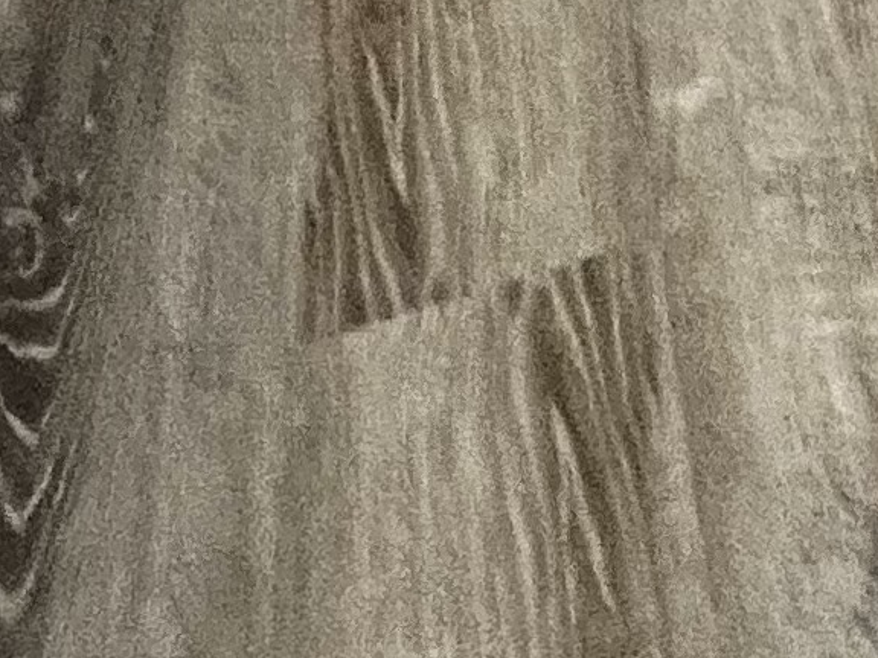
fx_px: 2308
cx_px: 1360
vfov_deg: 9.8
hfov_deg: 18.7
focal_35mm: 91
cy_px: -1567
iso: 160
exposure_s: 1/120
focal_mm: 1.57
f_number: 1.8
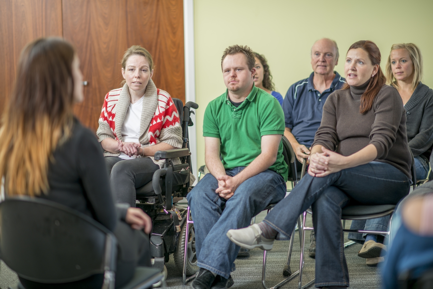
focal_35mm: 85
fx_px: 1023
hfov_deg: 23.9
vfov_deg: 16.1
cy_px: 144
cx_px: 216
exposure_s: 1/200
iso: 100
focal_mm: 85
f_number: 2
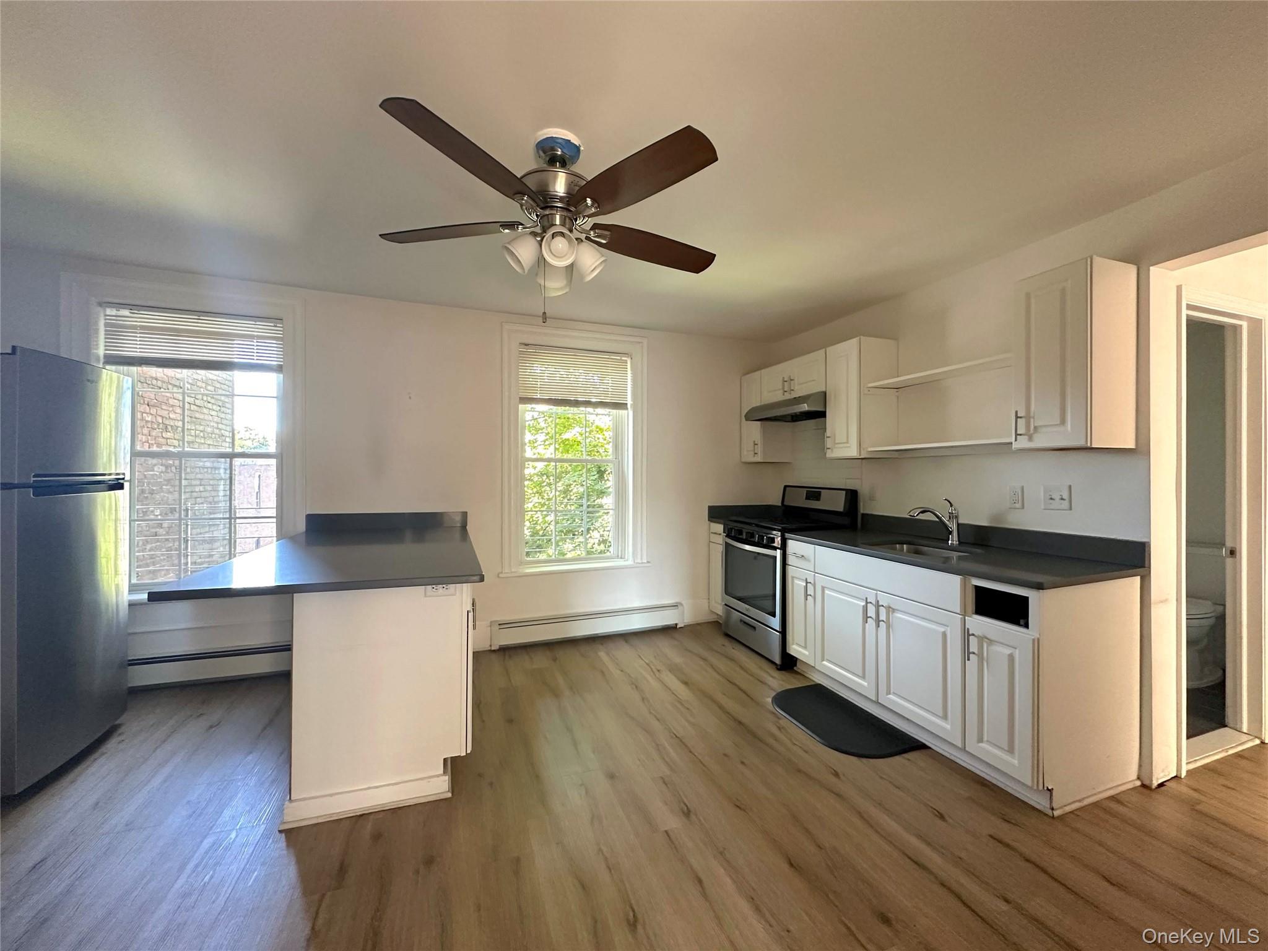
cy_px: 476
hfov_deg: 102.1
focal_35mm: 14
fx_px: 513
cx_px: 634
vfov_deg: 85.7
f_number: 2.2
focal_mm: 2.22
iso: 400
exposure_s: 1/60
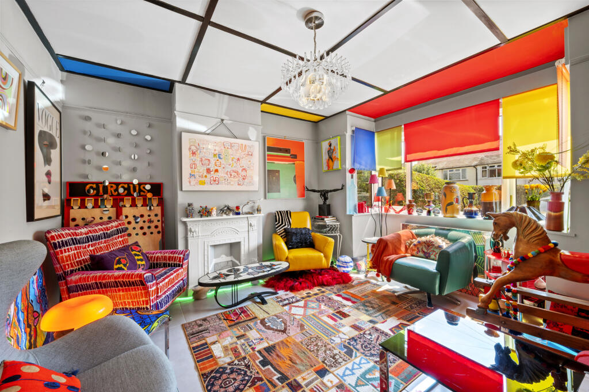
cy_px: 196
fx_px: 229
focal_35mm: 14
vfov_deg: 81.1
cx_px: 294
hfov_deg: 104.3
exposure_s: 1.3
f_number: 16
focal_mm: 14
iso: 200
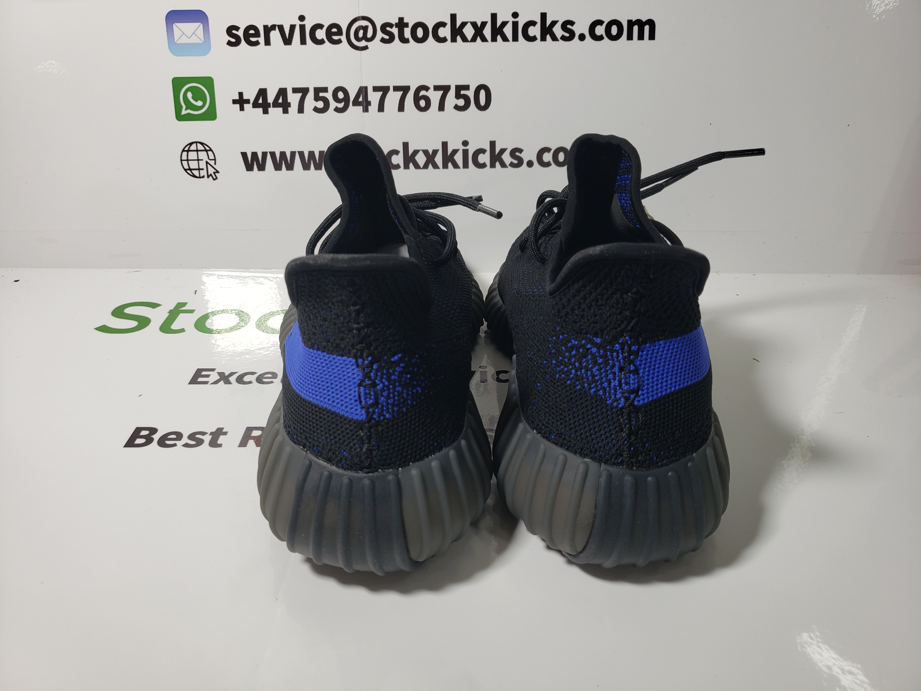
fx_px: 692
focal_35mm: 26
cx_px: 460
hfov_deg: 67.3
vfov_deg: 53.1
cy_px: 346
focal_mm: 4.3
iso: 50
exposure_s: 1/465
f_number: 1.5
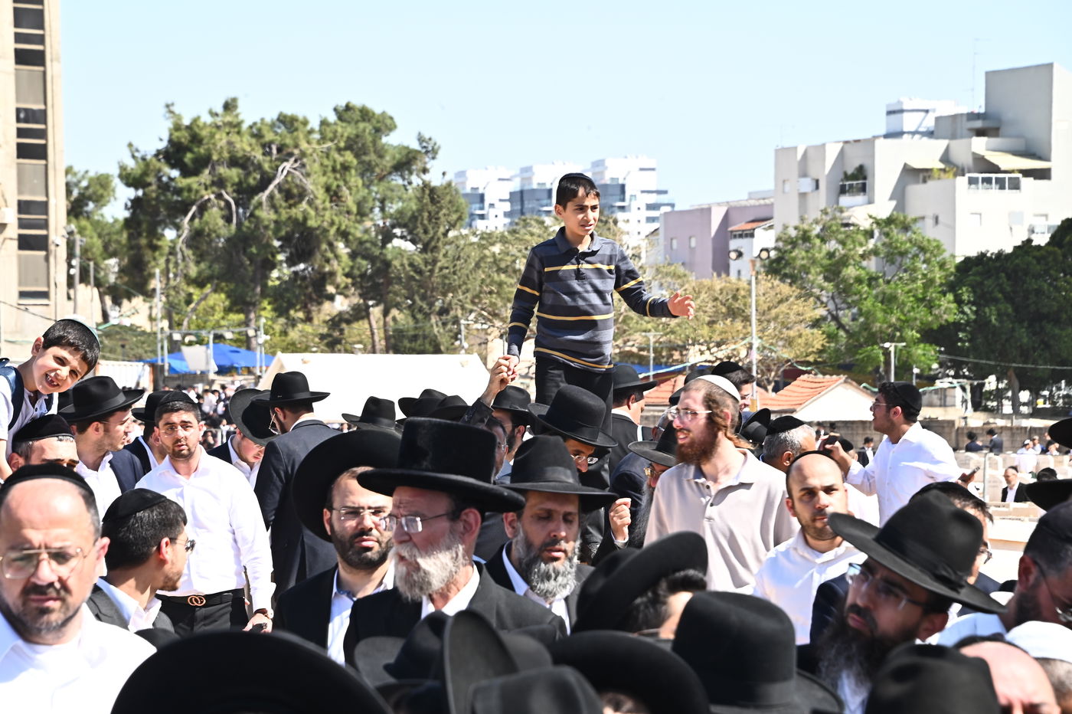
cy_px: 357
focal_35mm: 170
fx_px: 5060
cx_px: 536
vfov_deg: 8.1
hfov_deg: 12.1
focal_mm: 170
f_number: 14
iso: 320
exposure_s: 1/125
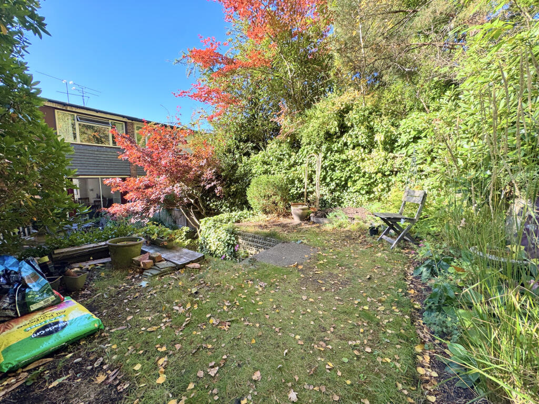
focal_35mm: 14
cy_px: 202
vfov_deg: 85.7
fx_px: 218
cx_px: 270
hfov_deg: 102.1
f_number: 2.2
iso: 40
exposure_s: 1/241
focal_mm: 2.22
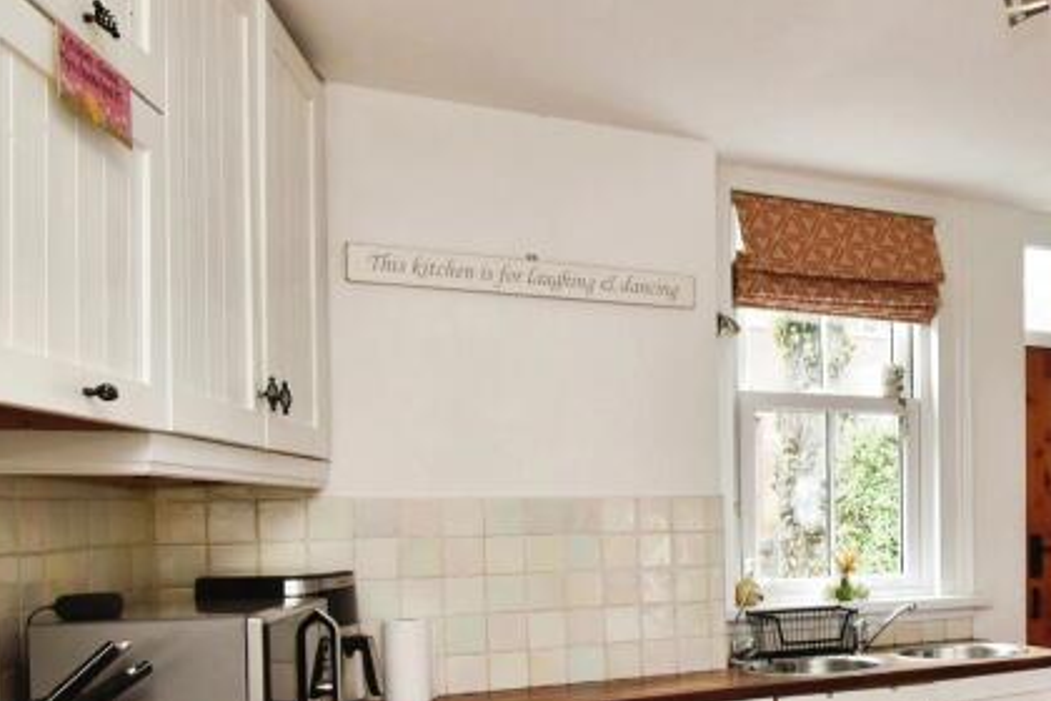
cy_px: 512
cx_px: 973
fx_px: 1138
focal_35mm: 39
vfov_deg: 33.6
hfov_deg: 44.4
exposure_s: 1/10
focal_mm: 16
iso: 500
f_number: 6.3
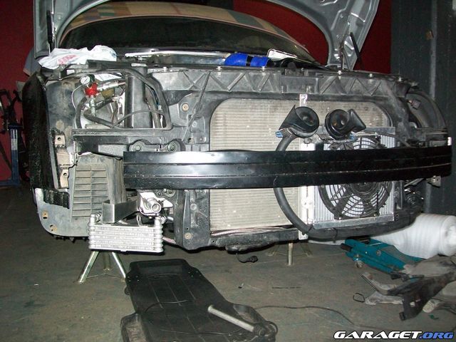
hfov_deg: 51.4
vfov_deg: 39.7
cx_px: 228
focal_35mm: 36
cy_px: 171
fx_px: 474
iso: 200
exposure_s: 1/125
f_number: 2.7
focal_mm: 6
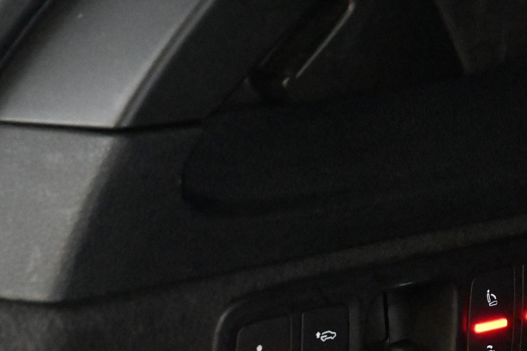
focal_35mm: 143
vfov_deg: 9.5
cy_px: 329
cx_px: 397
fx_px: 2092
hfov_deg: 14.3
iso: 20000
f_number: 6.3
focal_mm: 50
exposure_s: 1/80
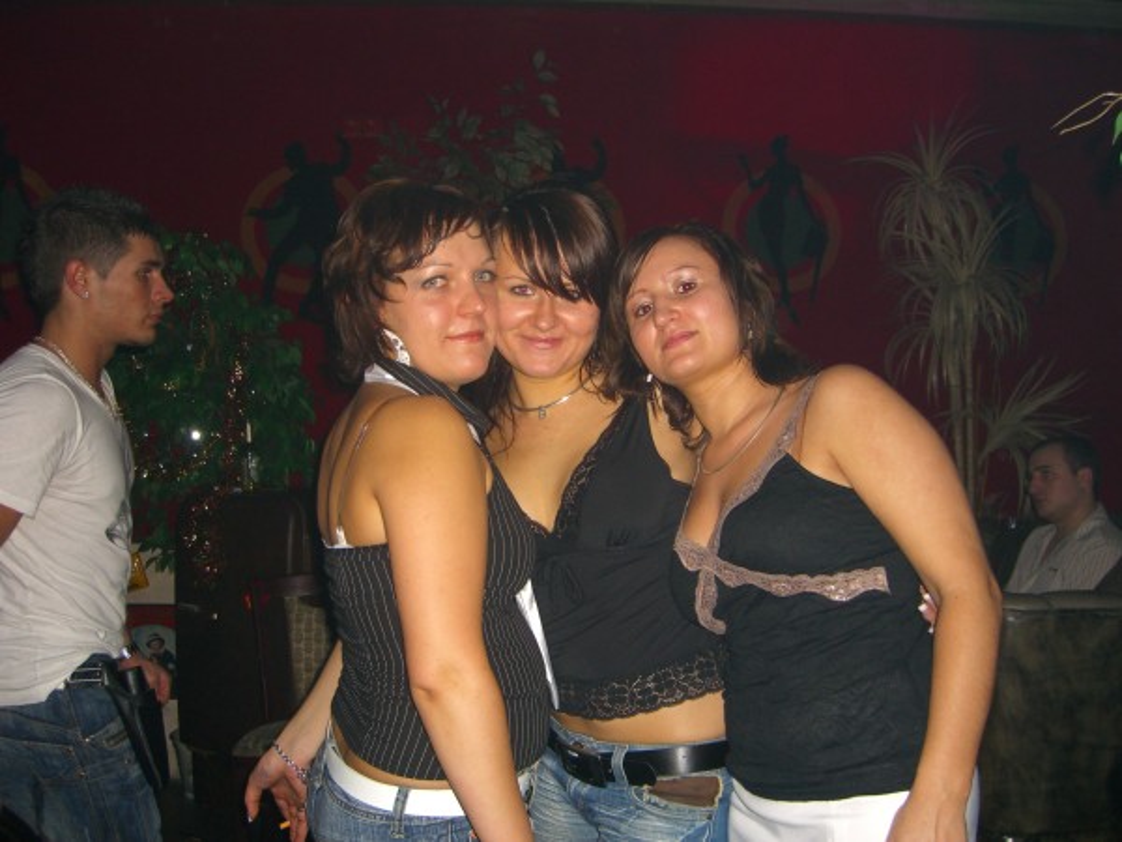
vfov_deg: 37.7
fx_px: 1232
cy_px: 421
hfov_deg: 49.0
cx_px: 561
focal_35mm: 38
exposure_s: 1/60
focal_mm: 7.9
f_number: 2.8
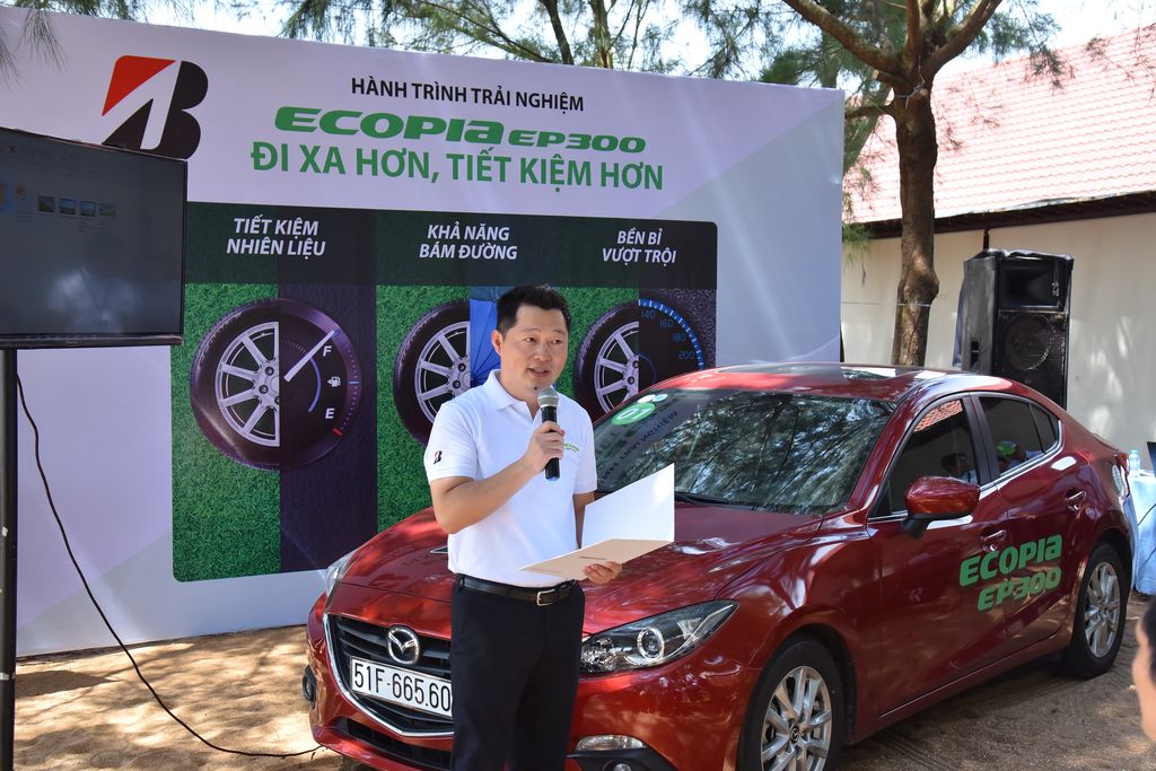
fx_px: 1413
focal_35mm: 44
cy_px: 386
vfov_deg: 30.5
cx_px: 578
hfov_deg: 44.5
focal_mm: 44
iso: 1600
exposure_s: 1/800
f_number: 6.3
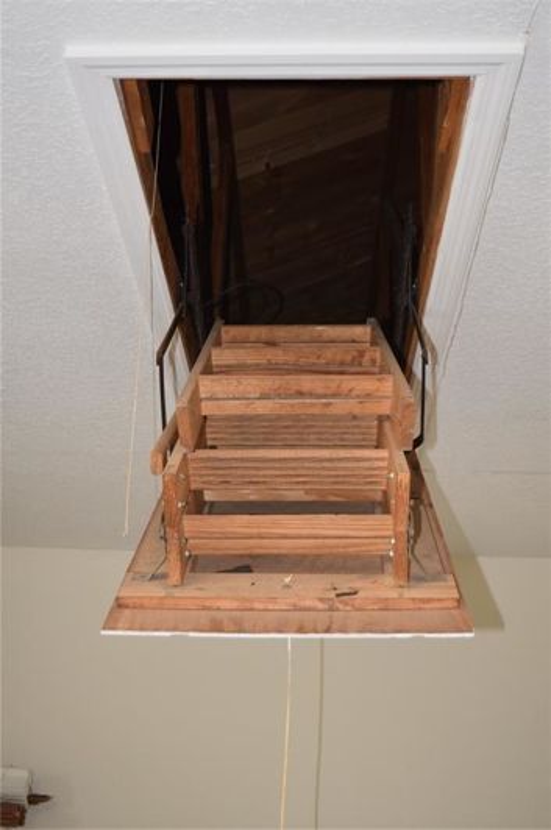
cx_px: 276
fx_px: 1071
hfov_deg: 28.9
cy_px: 415
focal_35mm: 46
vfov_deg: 42.4
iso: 800
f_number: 4.5
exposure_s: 1/80
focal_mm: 31
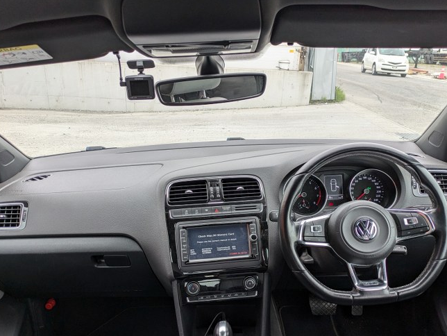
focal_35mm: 31
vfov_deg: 45.2
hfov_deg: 58.3
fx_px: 401
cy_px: 205
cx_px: 226
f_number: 1.89
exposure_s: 1/291
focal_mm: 5.43
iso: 45
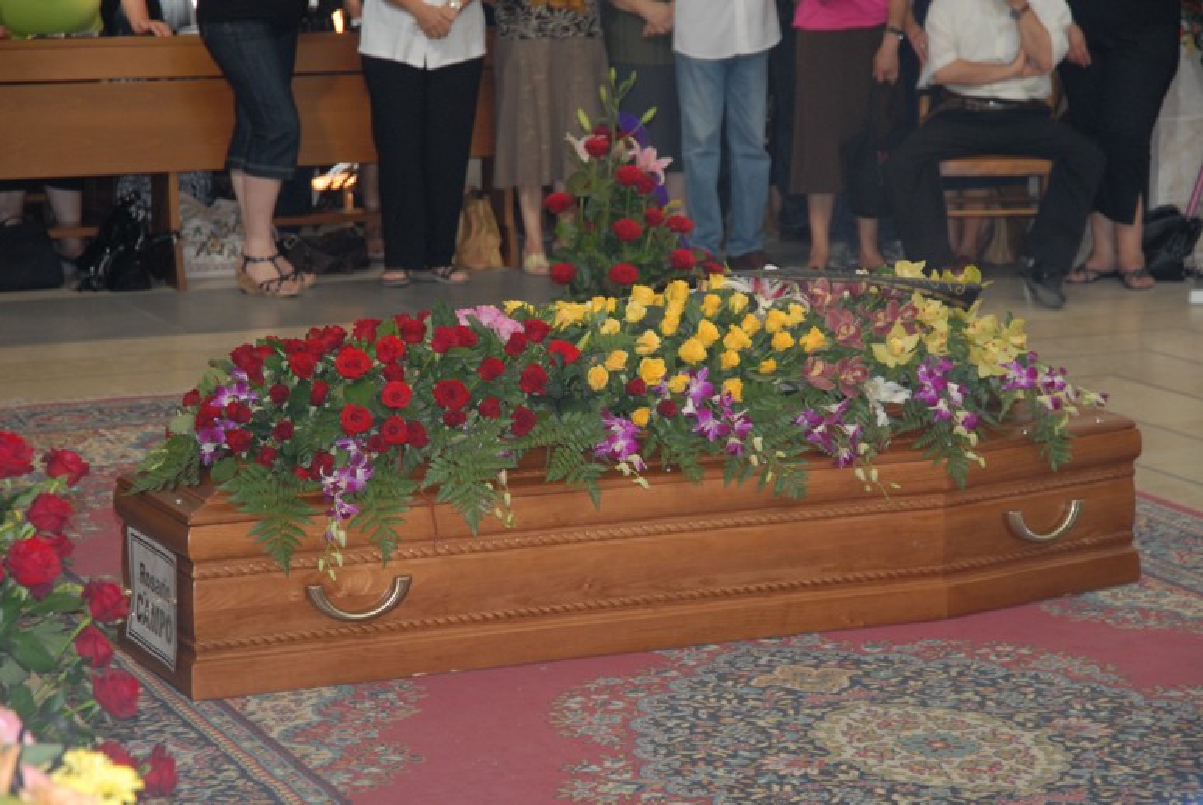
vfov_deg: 13.1
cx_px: 602
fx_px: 3513
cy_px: 402
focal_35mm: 105
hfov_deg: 19.4
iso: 500
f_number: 4.5
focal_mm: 70
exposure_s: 1/60
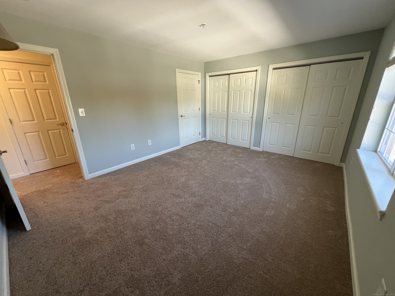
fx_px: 148
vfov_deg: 89.9
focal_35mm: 13
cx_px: 198
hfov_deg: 106.2
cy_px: 148
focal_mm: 1.57
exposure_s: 1/99
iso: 160
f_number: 1.8
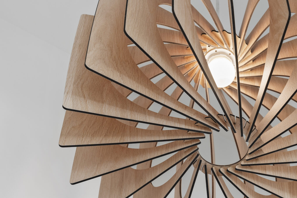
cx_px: 213
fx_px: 660
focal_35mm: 80
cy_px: 90
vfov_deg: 17.1
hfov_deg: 25.2
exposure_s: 1/8
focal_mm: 42.5
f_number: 8
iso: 160
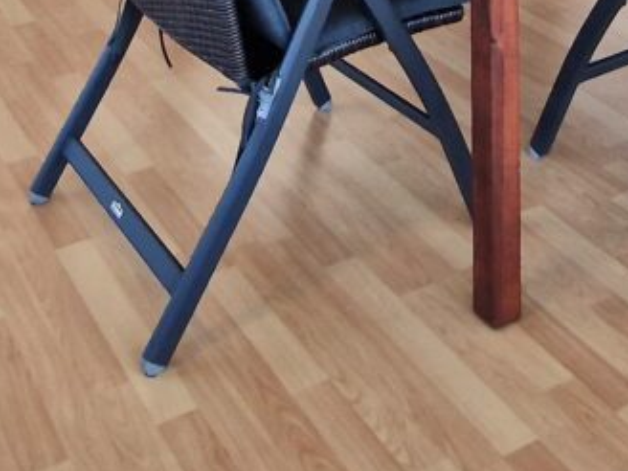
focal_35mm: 57
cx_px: 331
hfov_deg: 33.8
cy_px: -354
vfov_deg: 19.7
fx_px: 1034
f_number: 2.2
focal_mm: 2.2
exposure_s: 1/100
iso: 80
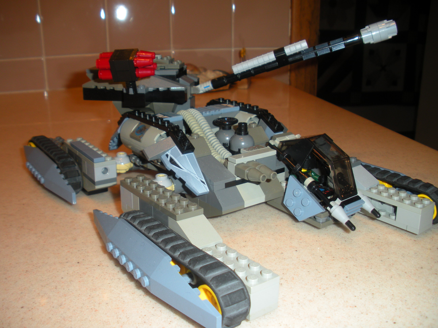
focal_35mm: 36
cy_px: 164
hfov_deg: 51.4
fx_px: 456
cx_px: 219
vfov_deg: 39.7
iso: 64
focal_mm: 6.3
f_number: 3.5
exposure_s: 1/30
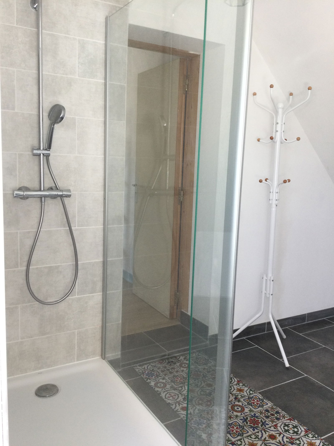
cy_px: 223
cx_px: 167
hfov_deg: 45.4
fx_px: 399
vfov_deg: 58.3
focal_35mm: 31
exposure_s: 1/33
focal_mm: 3.3
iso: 32
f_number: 2.4
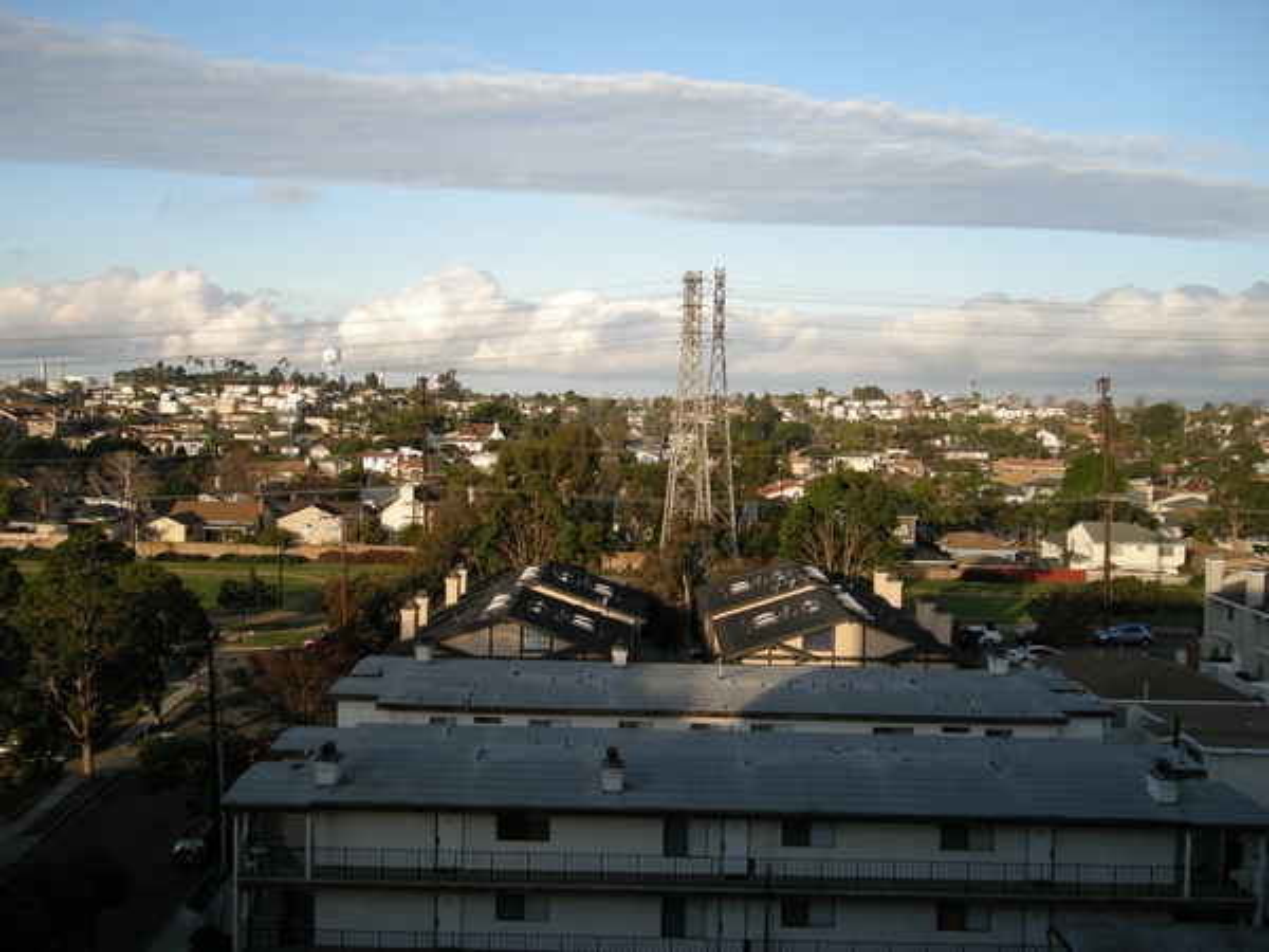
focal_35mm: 37
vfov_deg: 38.7
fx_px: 1356
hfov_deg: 50.1
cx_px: 634
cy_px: 476
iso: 64
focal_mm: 7.9
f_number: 2.8
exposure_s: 1/470
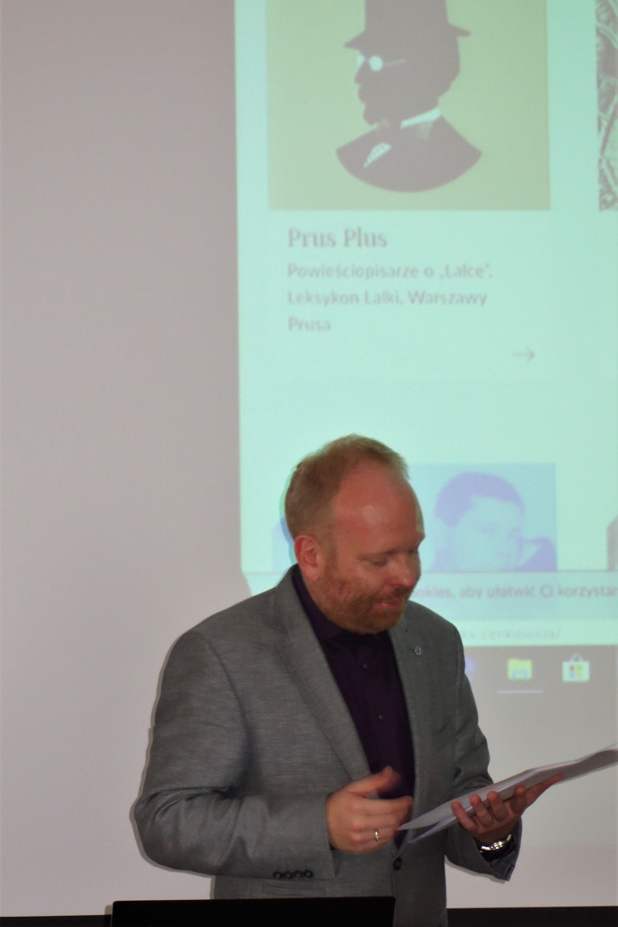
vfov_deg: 20.4
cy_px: 464
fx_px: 2575
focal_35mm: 100
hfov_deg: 13.7
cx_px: 309
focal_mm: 37.1
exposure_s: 1/30
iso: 800
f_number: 4.9
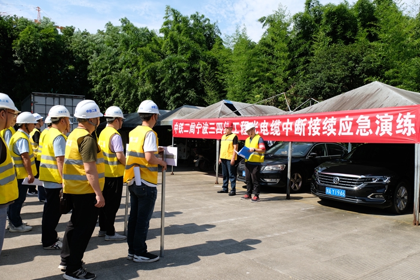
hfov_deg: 65.5
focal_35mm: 28
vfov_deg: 46.4
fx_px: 327
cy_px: 140
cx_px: 210
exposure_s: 1/350
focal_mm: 18.5
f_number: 9
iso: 400
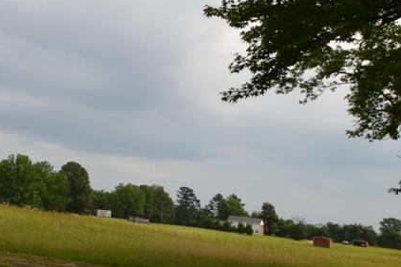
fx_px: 568
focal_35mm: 51
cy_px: -20
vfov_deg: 24.8
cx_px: -28
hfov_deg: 34.3
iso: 100
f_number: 8
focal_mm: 14
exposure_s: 1/250
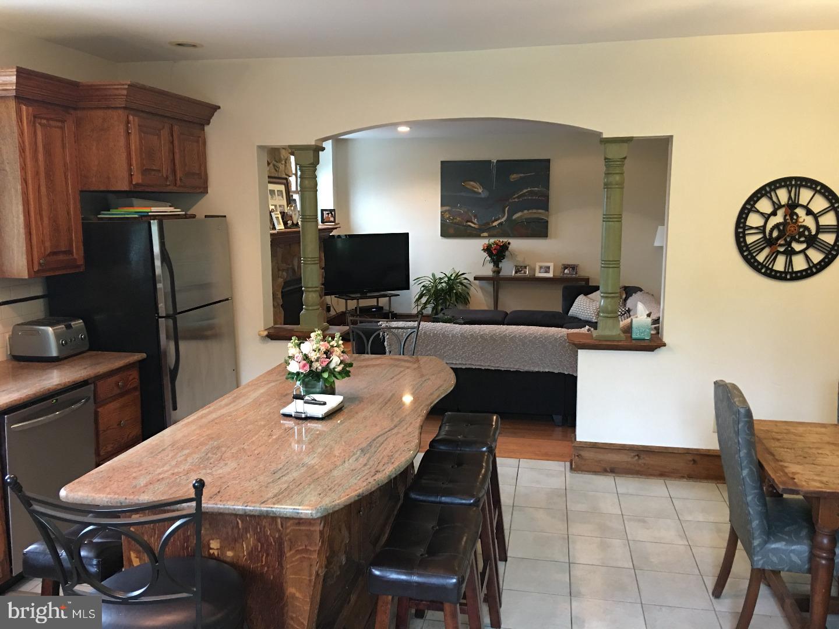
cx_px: 420
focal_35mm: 29
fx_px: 703
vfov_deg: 48.2
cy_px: 314
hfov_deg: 61.7
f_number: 2.2
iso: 80
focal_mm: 4.15
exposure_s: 1/10
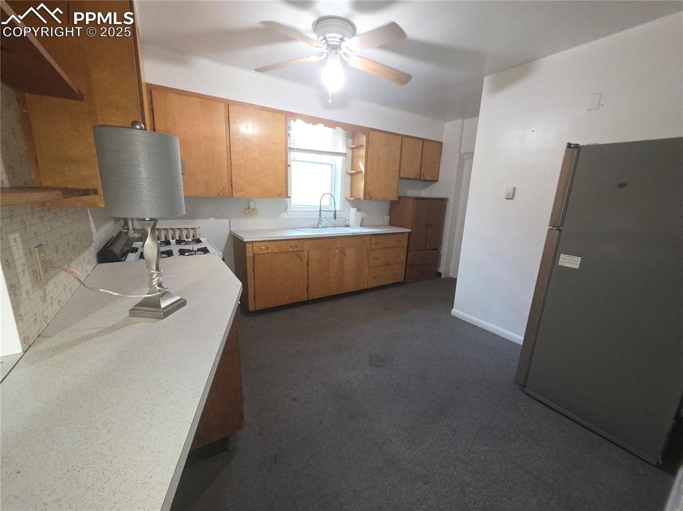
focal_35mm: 13
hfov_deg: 106.2
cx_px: 342
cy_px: 256
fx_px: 256
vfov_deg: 89.9
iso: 320
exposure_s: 1/60
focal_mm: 2.2
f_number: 1.9
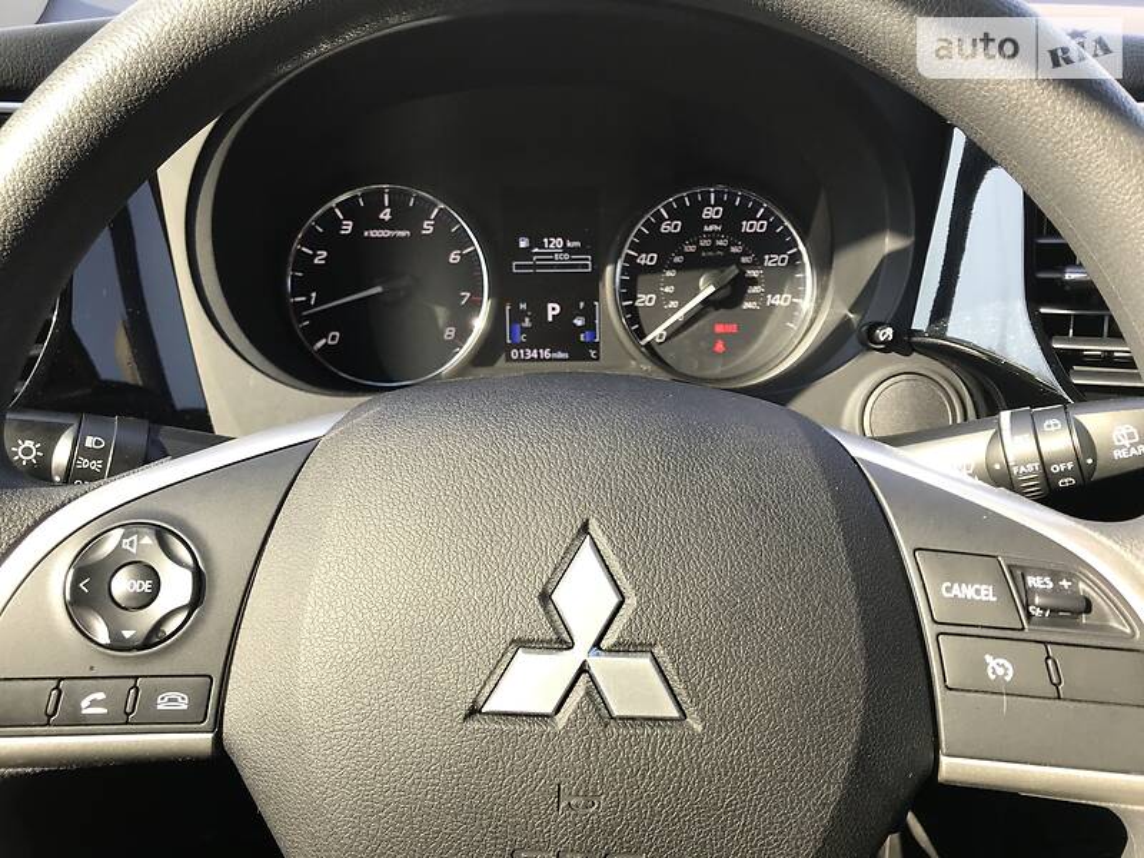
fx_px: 925
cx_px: 572
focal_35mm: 28
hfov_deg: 63.4
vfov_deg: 49.7
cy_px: 429
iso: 25
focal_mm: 4
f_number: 1.8
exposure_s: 1/113
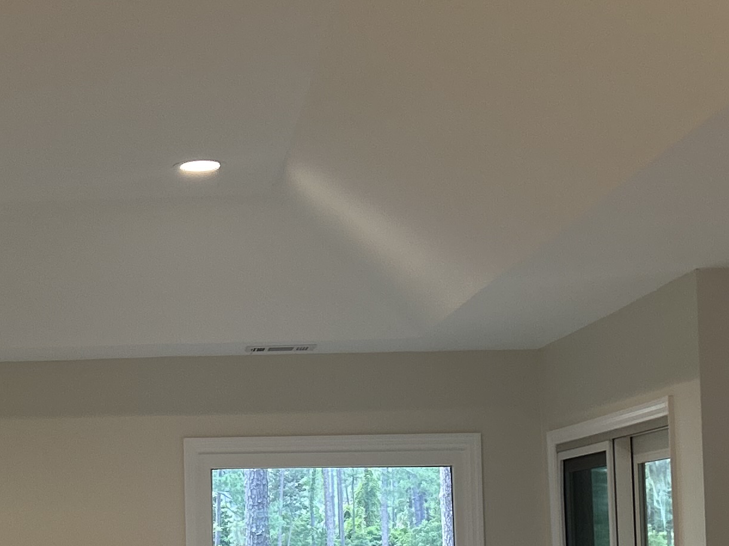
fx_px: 1811
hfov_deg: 22.1
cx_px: 42
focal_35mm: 86
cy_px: 401
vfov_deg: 17.1
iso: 100
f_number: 1.5
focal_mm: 5.7
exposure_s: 1/120
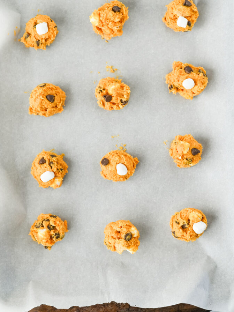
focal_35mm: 55
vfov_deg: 34.9
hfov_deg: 26.6
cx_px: 116
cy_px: 134
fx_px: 495
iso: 1100
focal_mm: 50
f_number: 5
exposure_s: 1/320
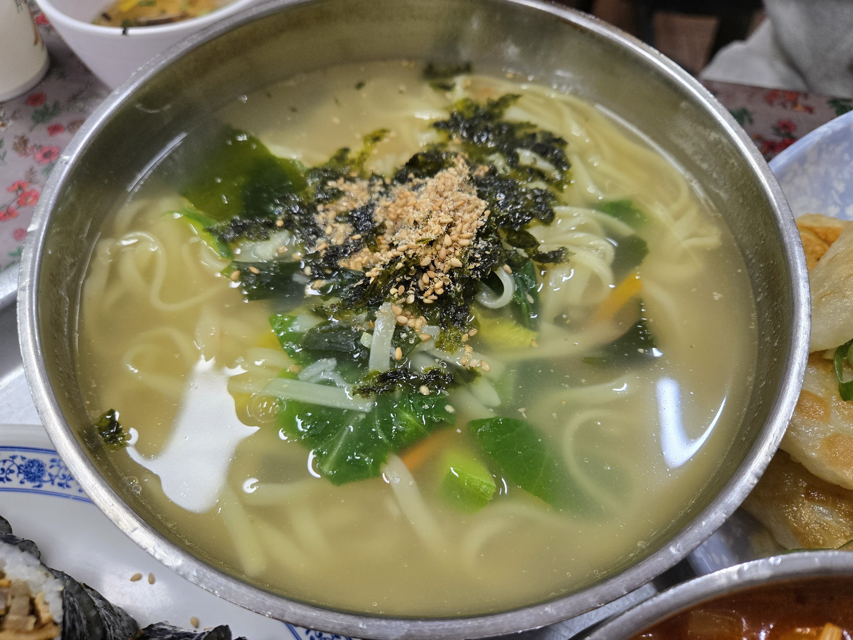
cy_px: 320
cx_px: 426
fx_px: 567
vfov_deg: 58.9
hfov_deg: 73.9
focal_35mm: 23
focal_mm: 5.4
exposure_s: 1/120
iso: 160
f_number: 1.8
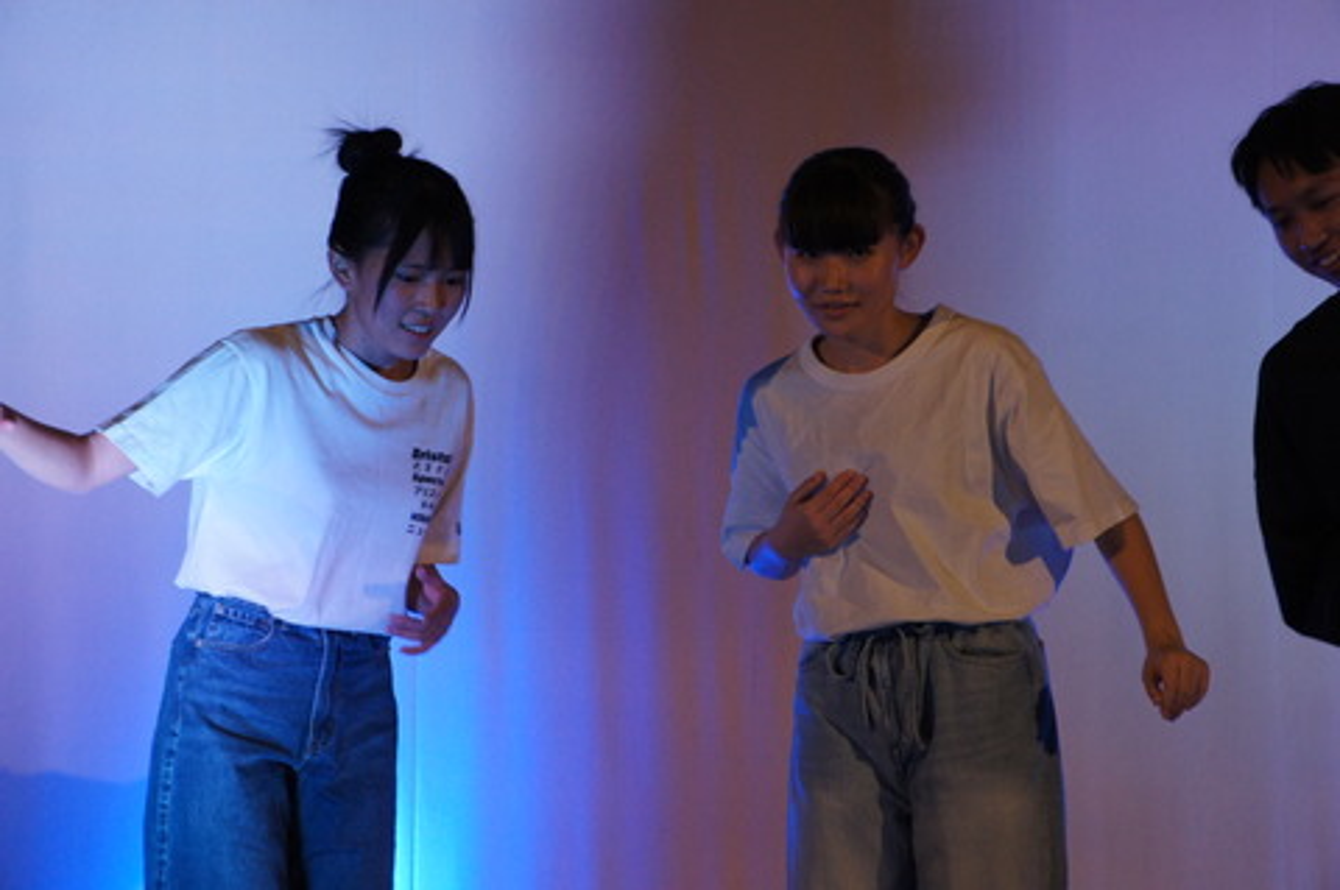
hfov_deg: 12.5
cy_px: 445
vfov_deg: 8.3
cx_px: 670
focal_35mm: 165
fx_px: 6135
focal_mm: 110
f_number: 5.6
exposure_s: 1/160
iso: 1600
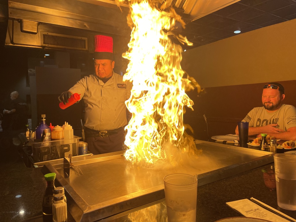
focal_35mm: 25
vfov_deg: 54.9
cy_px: 111
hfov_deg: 69.4
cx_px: 148
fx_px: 214
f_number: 1.6
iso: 50
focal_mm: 5.1
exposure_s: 1/121
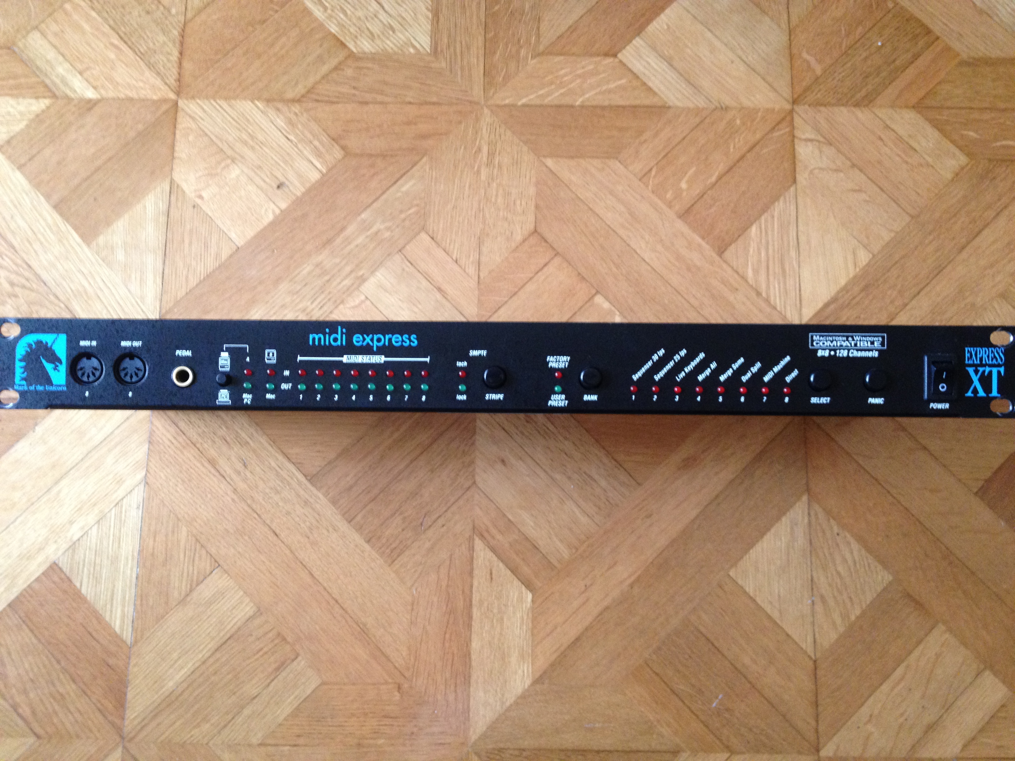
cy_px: 380
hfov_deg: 52.6
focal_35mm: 35
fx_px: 1026
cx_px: 508
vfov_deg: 40.7
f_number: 2.4
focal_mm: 4.28
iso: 250
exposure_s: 1/20
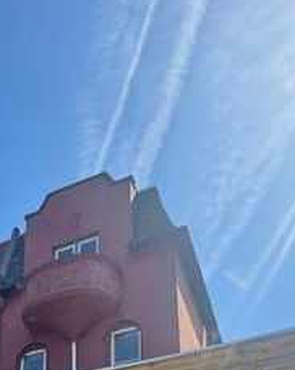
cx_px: 105
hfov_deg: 37.0
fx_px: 437
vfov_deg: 33.5
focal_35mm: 40
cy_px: 481
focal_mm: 2.22
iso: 40
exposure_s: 1/525
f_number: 2.2
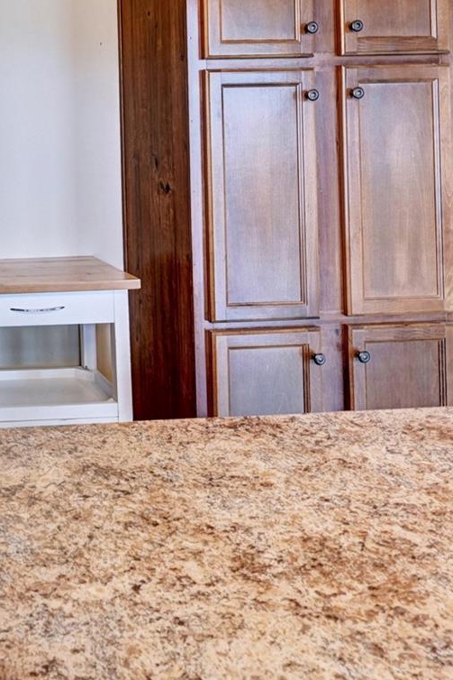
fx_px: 717
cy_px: 115
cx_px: -131
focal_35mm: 38
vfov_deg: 47.3
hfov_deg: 28.8
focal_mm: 14
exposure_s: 1/2.5
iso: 400
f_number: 8
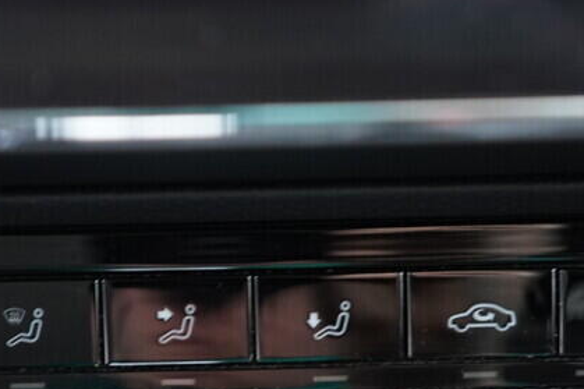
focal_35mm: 88
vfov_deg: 15.3
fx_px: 1427
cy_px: 349
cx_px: 227
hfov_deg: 23.1
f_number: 2.8
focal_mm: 24
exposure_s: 1/40
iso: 1000
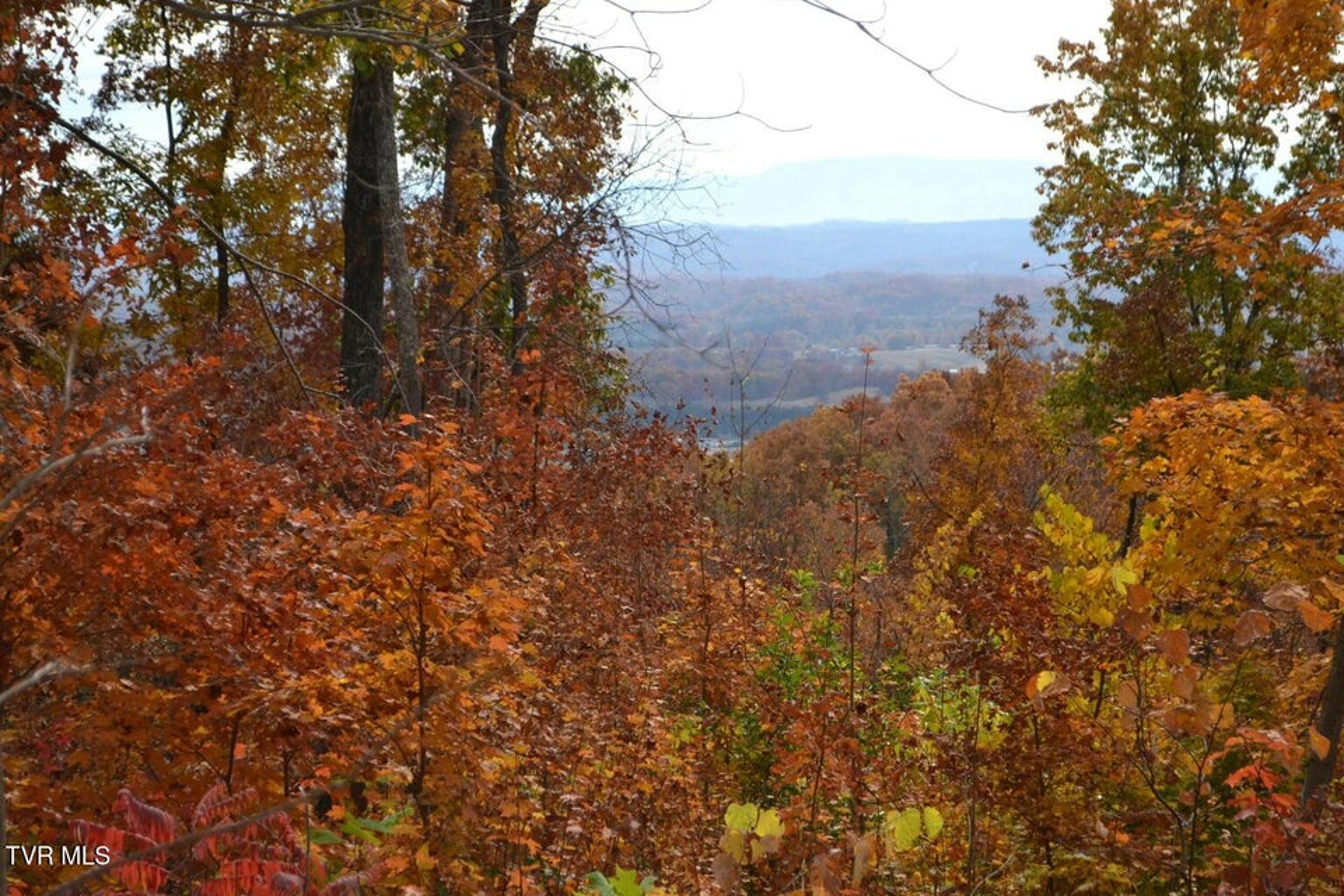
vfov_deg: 16.6
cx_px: 672
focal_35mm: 82
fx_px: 3080
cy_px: 448
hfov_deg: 24.6
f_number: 6.3
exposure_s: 1/200
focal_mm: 55
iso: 100
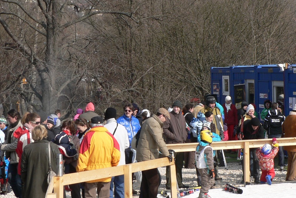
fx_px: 814
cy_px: 90
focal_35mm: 99
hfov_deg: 20.6
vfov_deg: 13.8
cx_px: 187
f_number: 4.5
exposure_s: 1/400
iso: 80
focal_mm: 9.9
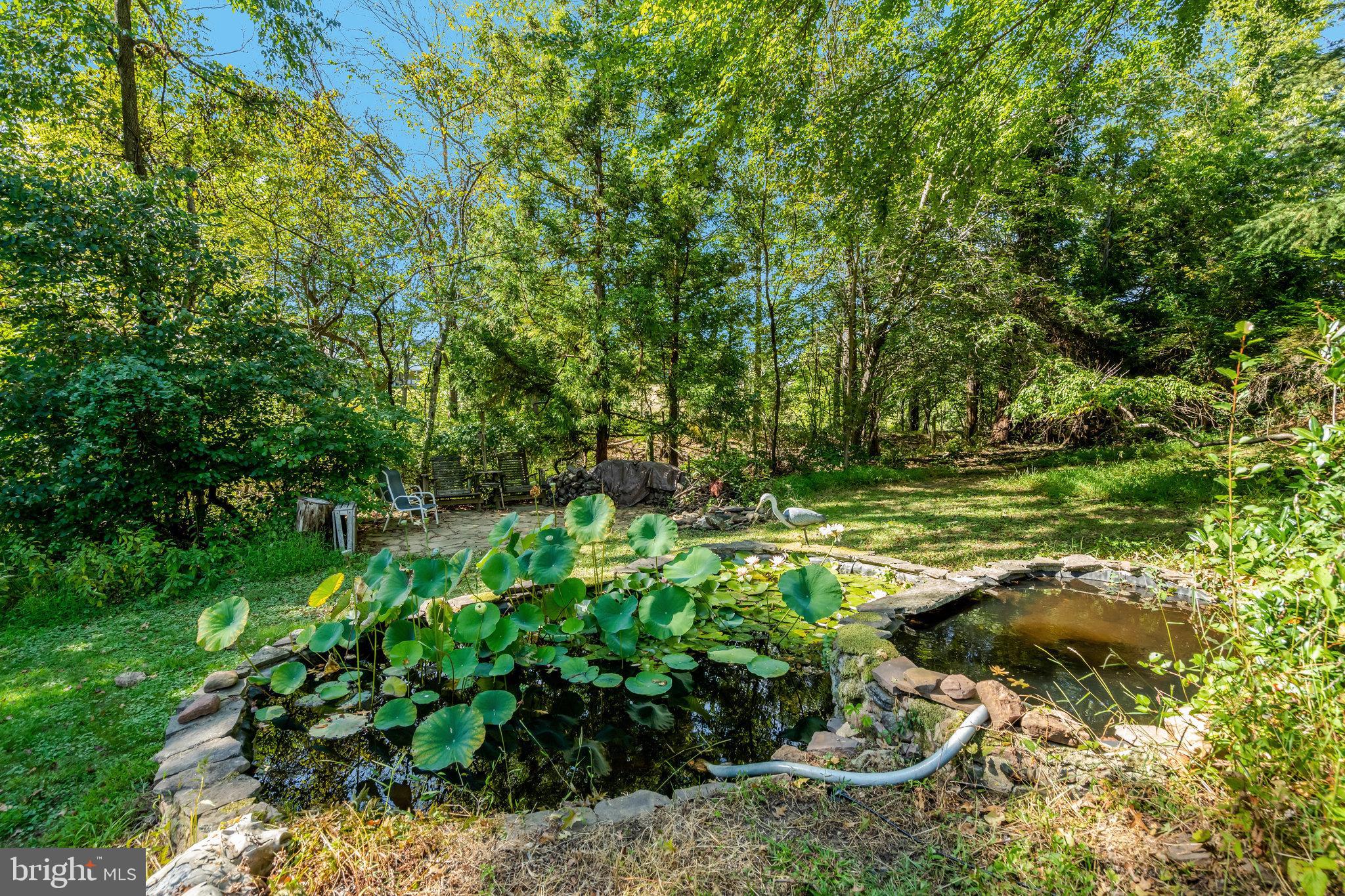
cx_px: 672
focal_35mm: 16
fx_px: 598
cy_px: 448
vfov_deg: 73.7
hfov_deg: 96.7
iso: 1250
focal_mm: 16
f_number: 8
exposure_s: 1/250
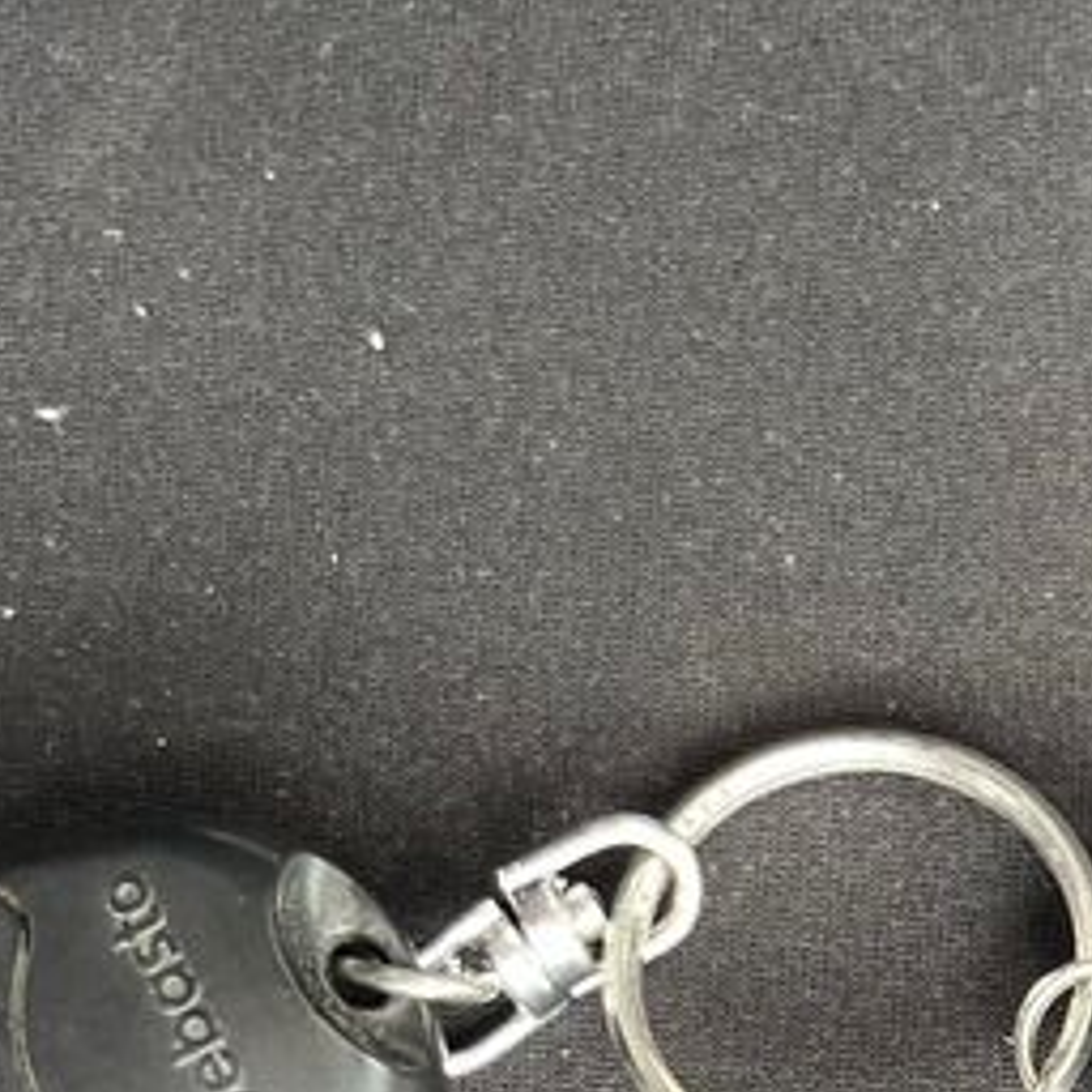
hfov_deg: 18.5
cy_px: 1339
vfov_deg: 17.9
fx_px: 3284
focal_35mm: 92
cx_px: 1024
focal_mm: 5.1
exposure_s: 1/102
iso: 125
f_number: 1.6
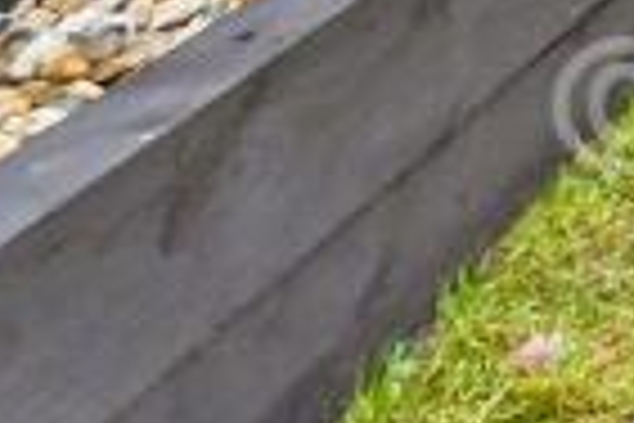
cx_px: 2046
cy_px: -952
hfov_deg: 10.5
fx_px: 1919
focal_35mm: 109
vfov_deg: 9.2
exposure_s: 1/125
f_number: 8
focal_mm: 10
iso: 320
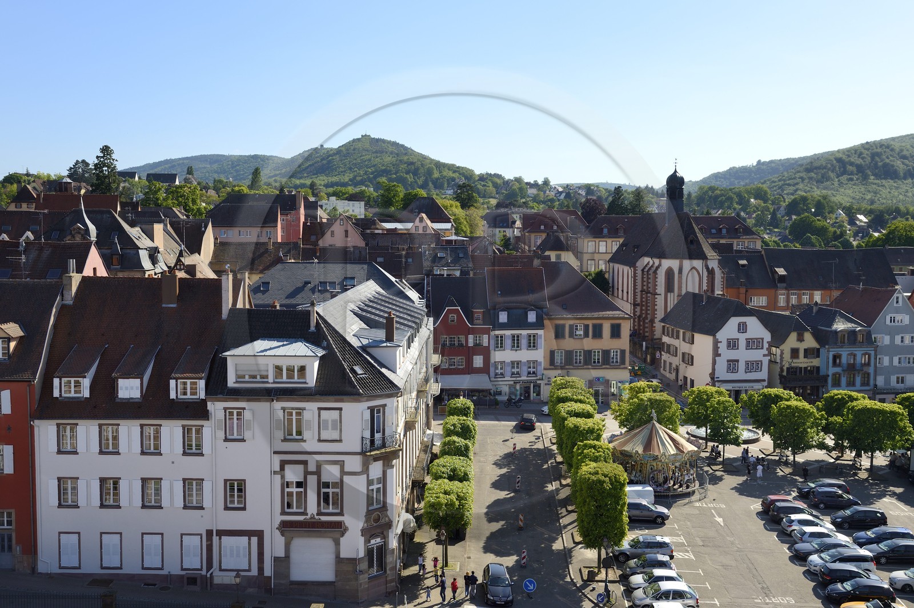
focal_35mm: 38
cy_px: 304
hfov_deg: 50.7
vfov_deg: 35.0
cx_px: 457
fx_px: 964
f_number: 6.3
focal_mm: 38
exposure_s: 1/800
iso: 200
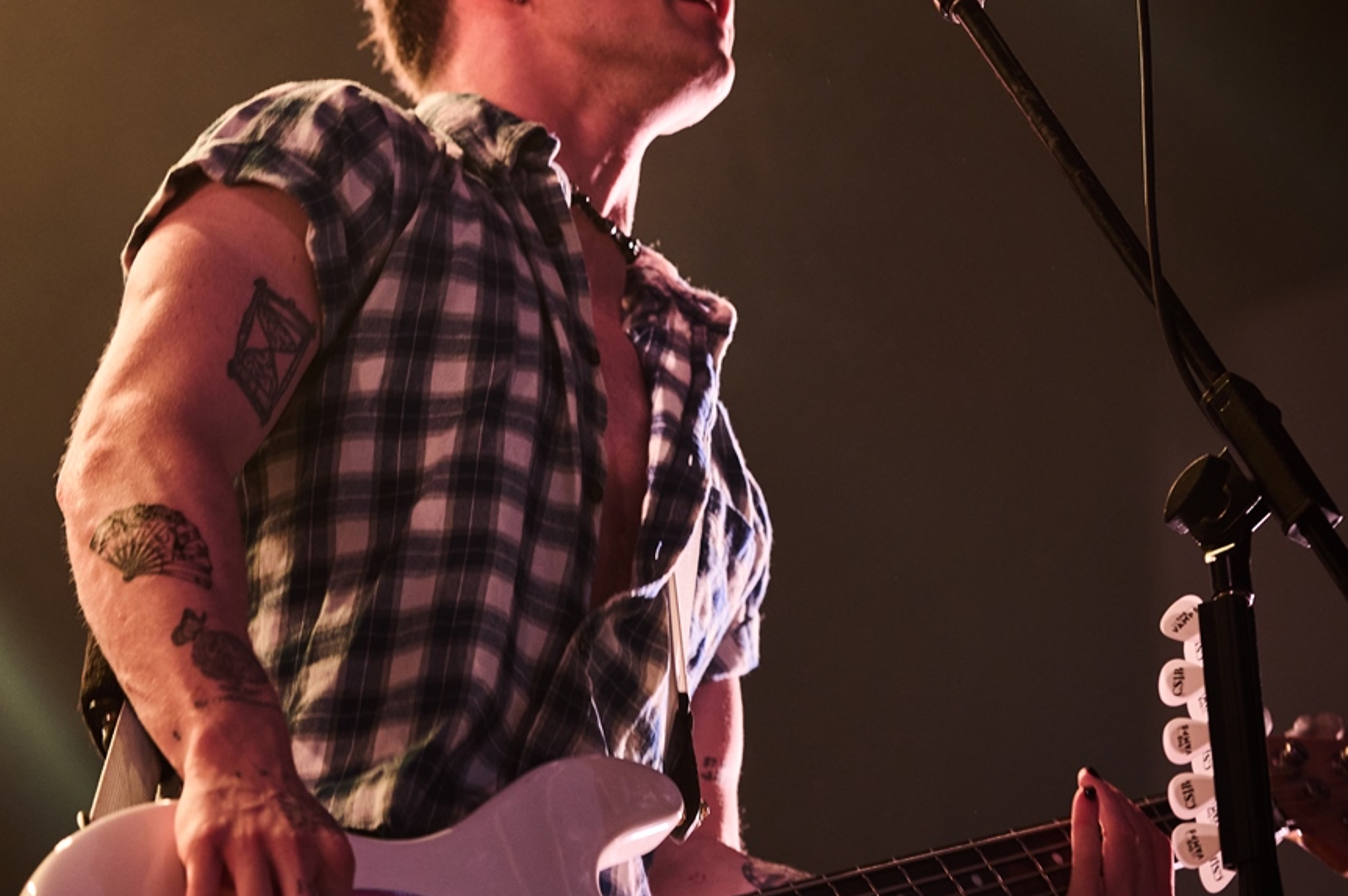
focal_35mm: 167
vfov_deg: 8.2
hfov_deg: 12.3
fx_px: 6247
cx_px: 507
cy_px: 327
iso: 1000
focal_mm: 120
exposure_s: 1/125
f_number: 4
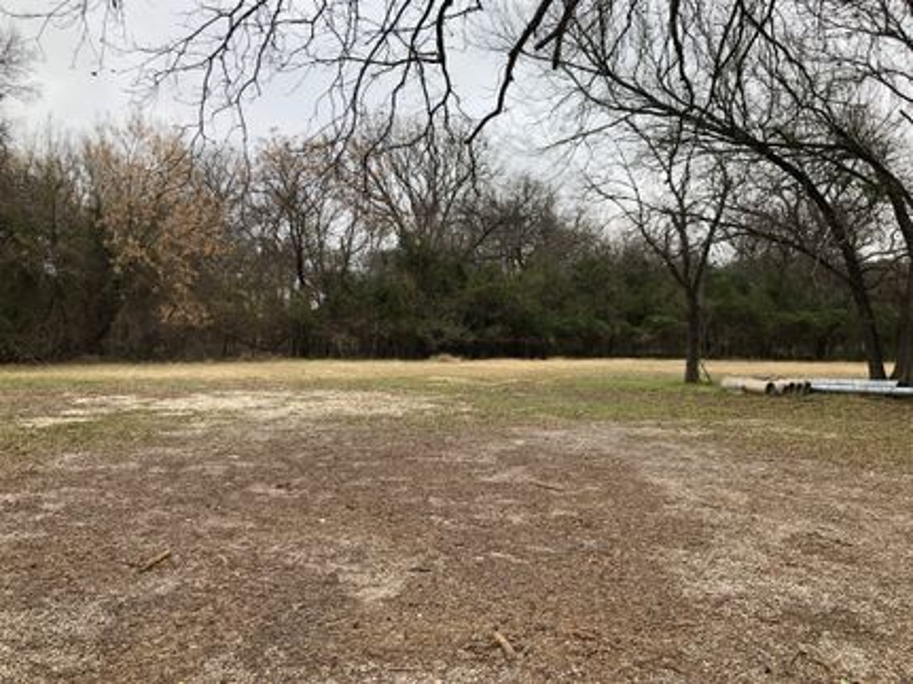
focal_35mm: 28
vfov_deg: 49.7
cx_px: 456
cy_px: 342
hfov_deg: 63.5
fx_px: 738
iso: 20
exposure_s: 1/214
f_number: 1.8
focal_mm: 4
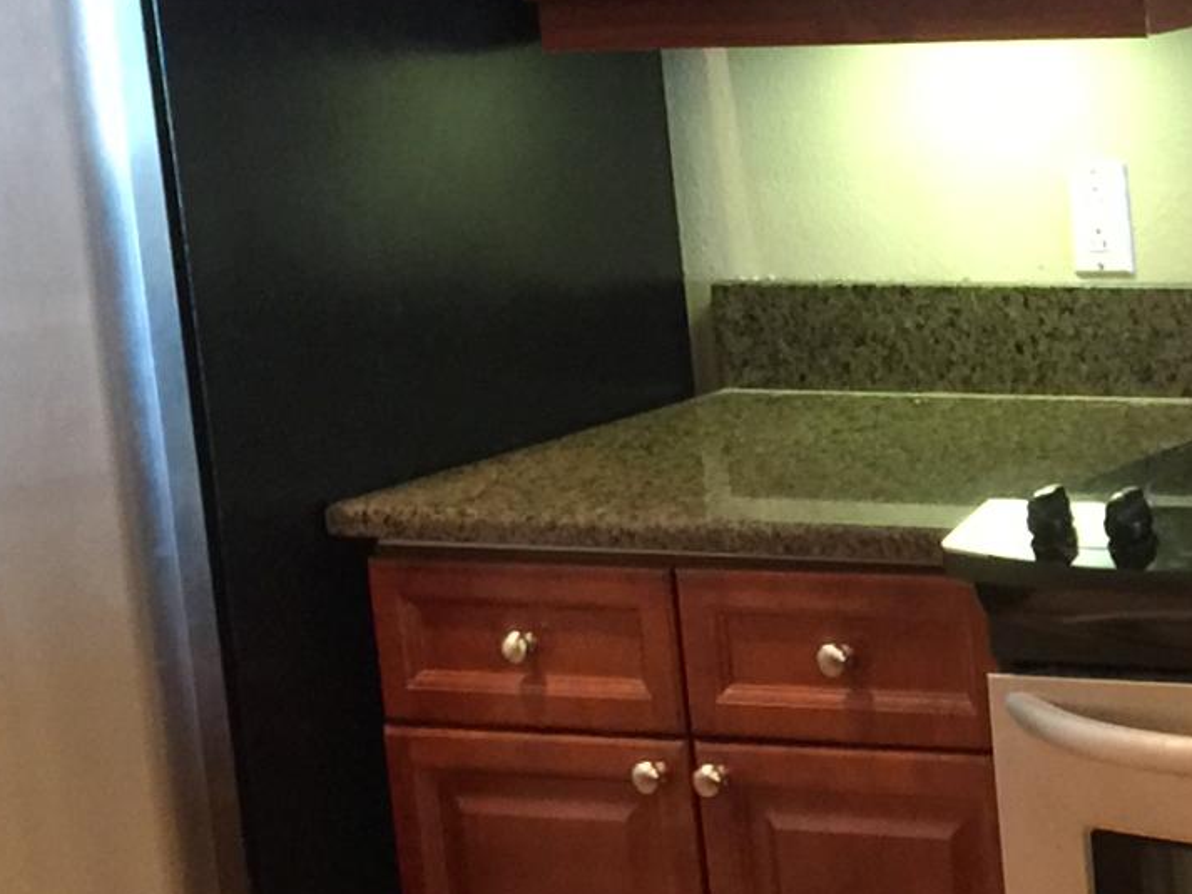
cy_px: 496
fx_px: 4202
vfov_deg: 12.1
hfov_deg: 15.4
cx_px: 1525
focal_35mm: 122
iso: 125
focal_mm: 4.15
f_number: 2.2
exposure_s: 1/10
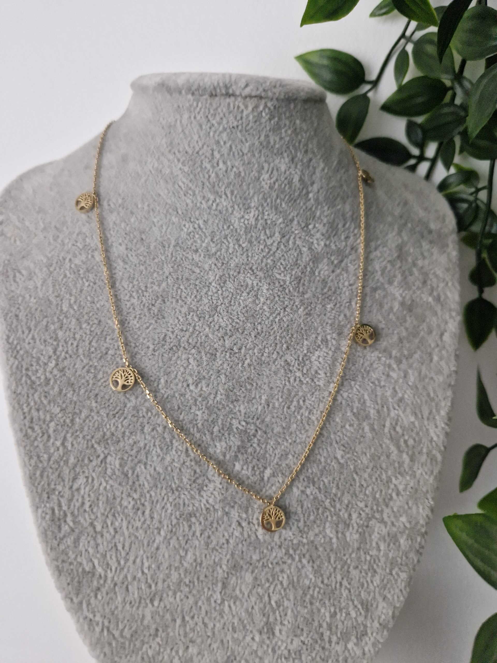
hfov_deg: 58.9
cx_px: 248
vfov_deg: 73.9
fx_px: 440
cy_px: 332
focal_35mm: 23
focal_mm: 5.4
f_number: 1.8
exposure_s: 1/100
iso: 100
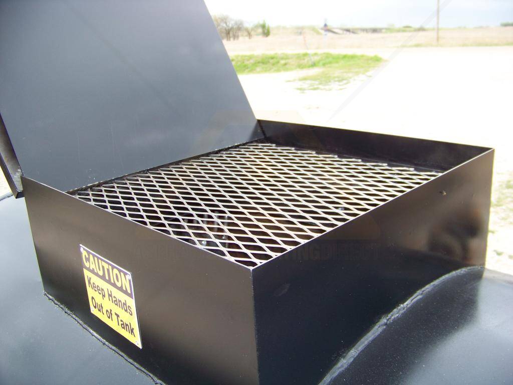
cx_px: 256
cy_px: 192
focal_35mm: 36
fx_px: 534
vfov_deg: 39.7
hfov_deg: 51.4
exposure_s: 1/80
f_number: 2.8
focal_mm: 5.85
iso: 68
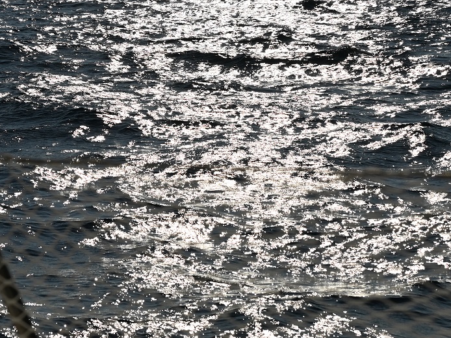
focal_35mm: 126
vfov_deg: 11.7
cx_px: 230
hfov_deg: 15.6
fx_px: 1642
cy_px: 67
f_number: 11
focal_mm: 70
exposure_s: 1/2000
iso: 100
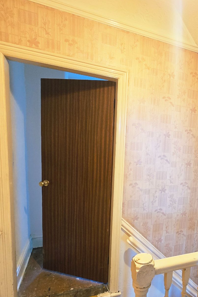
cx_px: 181
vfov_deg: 75.4
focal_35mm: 23
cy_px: 175
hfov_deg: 48.8
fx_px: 190
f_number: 2.2
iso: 800
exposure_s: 1/60
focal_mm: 2.2
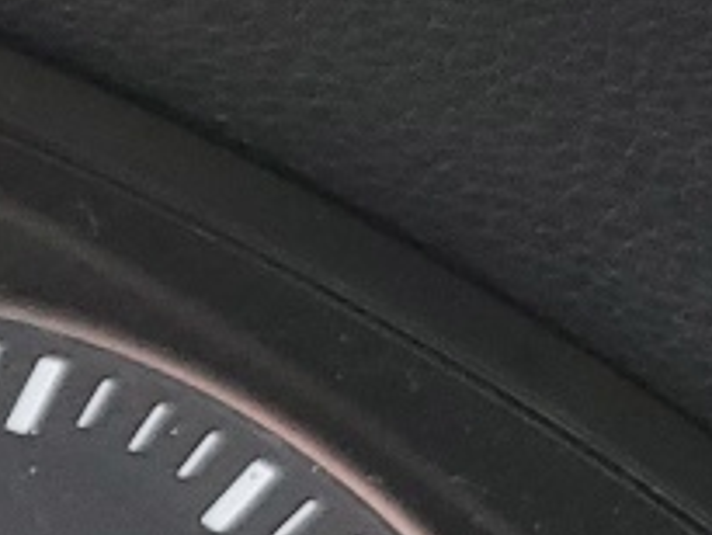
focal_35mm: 203
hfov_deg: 7.8
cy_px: 889
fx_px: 4178
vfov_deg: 7.2
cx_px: -1740
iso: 56
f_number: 1.5
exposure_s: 1/60.2
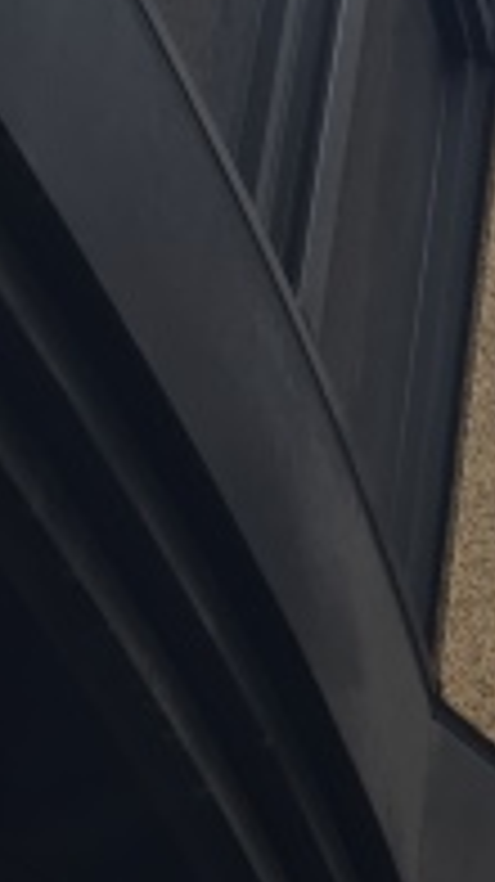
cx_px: 1004
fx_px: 2408
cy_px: 1368
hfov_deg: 10.7
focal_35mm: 103
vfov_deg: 18.2
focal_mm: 4.15
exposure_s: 1/130
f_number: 2.2
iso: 32
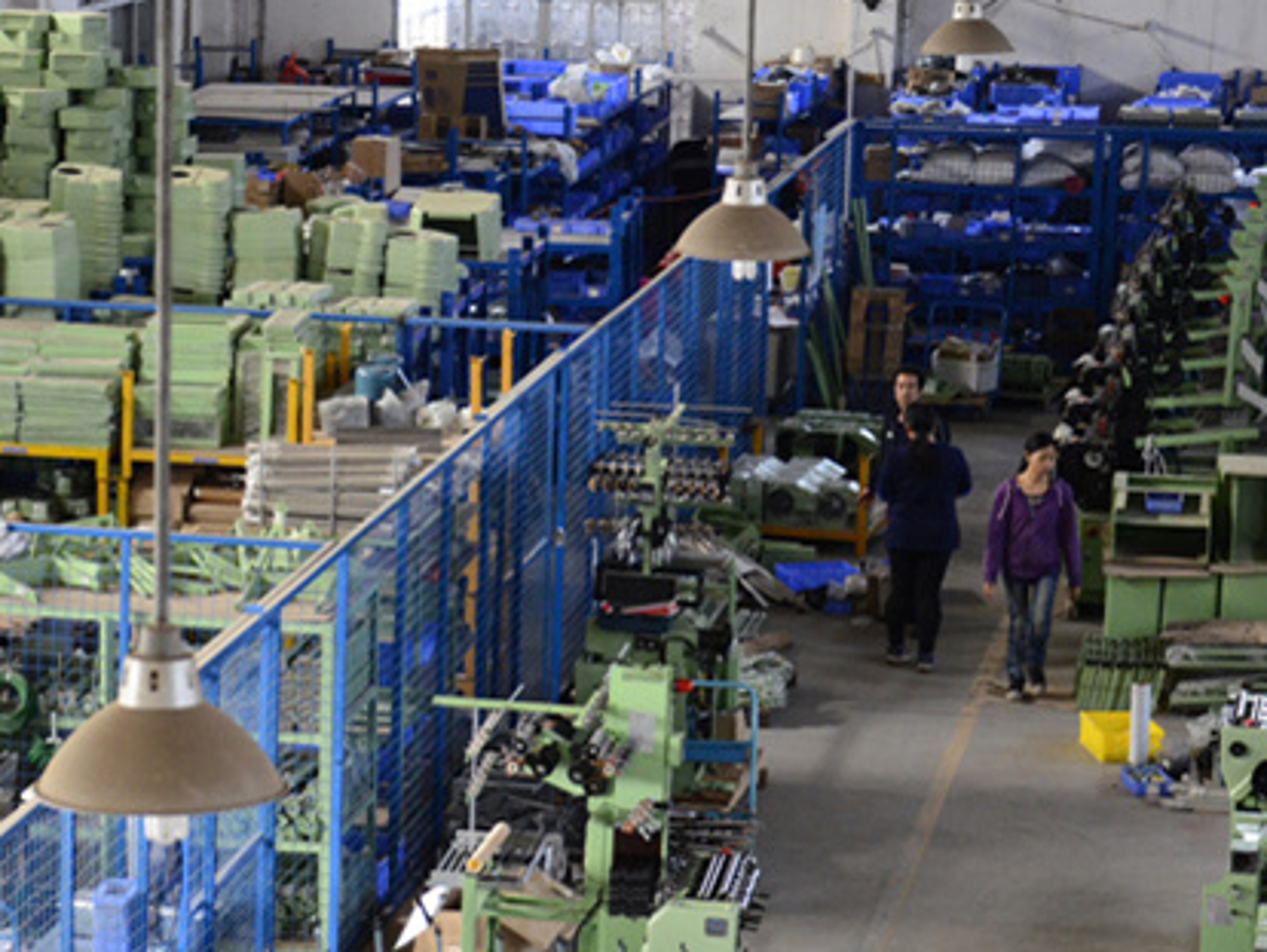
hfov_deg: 15.7
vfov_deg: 11.9
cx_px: 334
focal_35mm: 125
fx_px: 4578
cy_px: 546
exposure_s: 1/40
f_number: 5.6
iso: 1600
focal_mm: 48
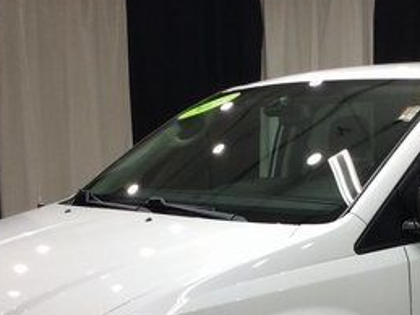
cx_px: 315
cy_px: 339
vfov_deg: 18.0
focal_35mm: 79
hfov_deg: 24.5
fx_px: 958
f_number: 2.4
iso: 40
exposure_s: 1/40
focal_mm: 3.3
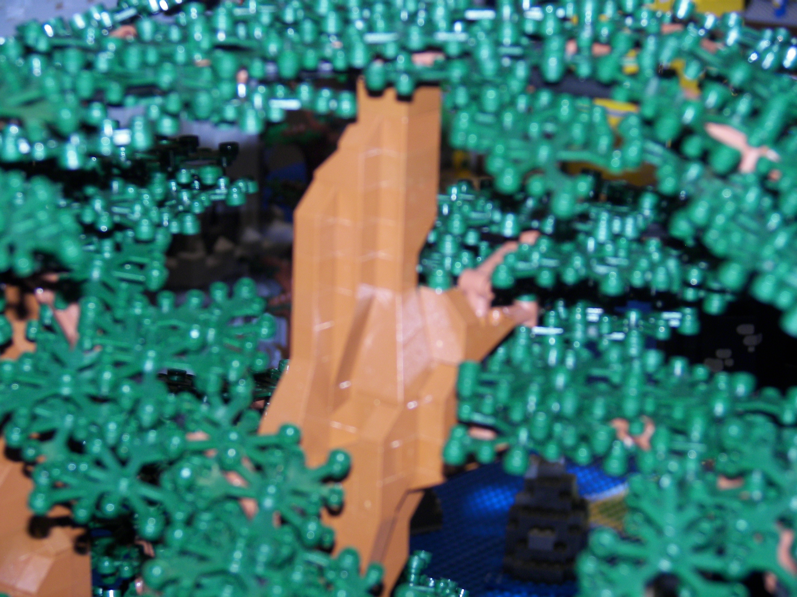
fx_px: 3177
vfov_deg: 10.7
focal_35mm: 138
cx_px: 398
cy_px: 298
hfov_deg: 14.3
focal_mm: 22.8
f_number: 3.2
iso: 64
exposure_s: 1/40
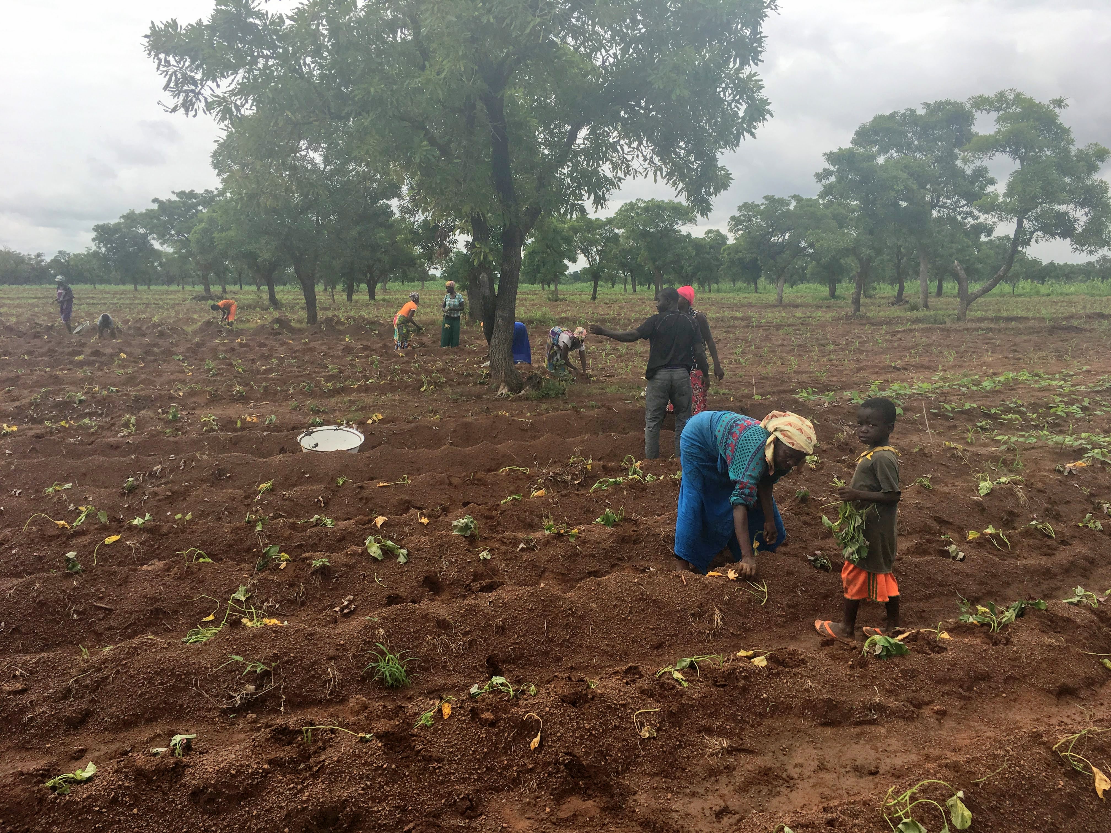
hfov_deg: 61.7
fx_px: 931
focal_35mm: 29
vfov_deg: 48.2
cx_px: 556
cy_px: 416
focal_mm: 4.15
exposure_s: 1/905
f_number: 2.2
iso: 25
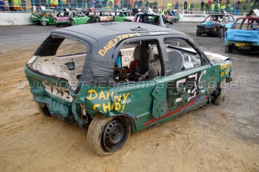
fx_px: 237
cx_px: 130
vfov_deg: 39.9
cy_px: 86
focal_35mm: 33
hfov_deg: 57.2
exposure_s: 1/320
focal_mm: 22
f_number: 4
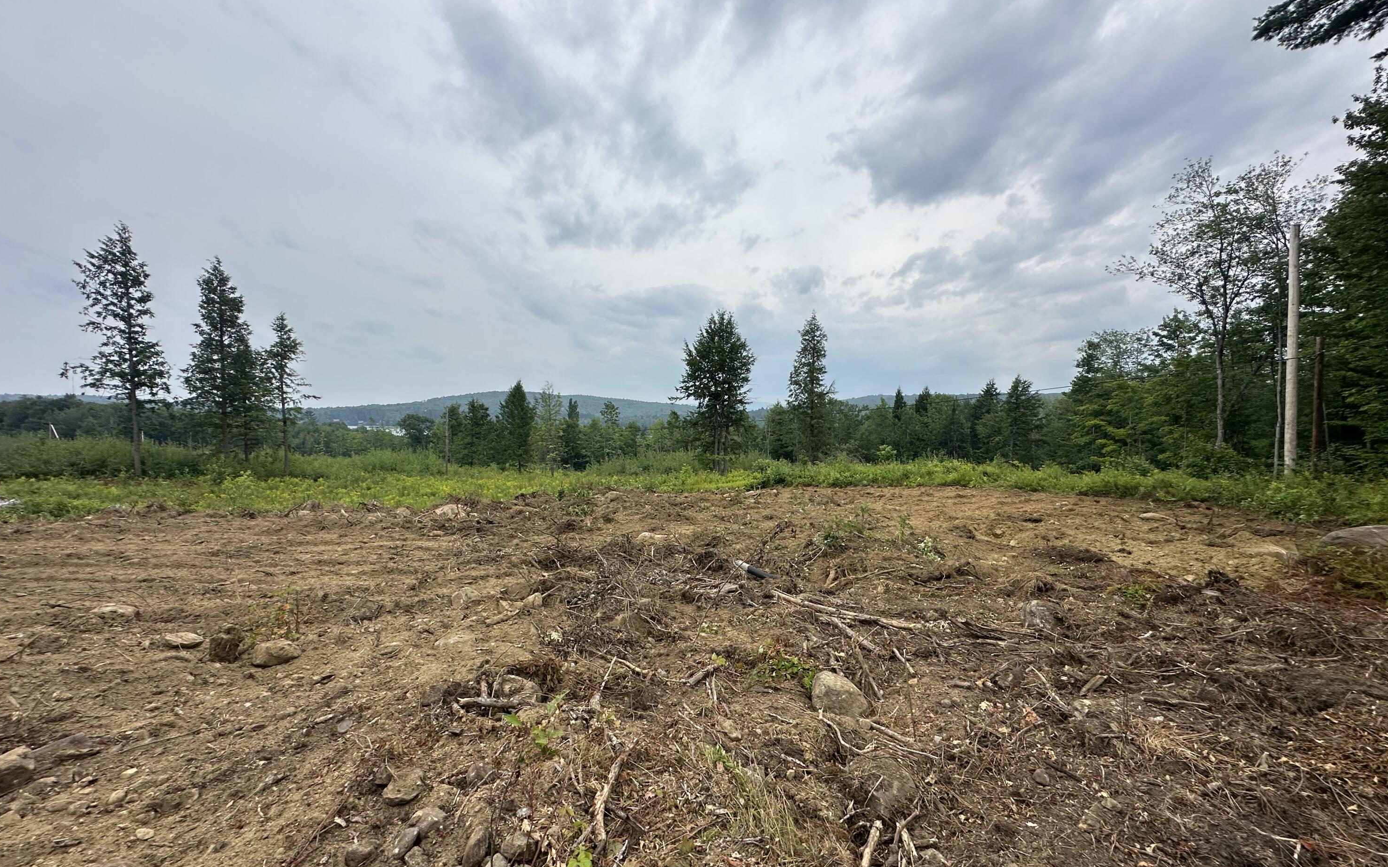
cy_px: 447
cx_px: 695
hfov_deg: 101.5
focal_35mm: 15
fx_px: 567
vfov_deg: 74.8
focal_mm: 2.22
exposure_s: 1/540
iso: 40
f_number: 2.2
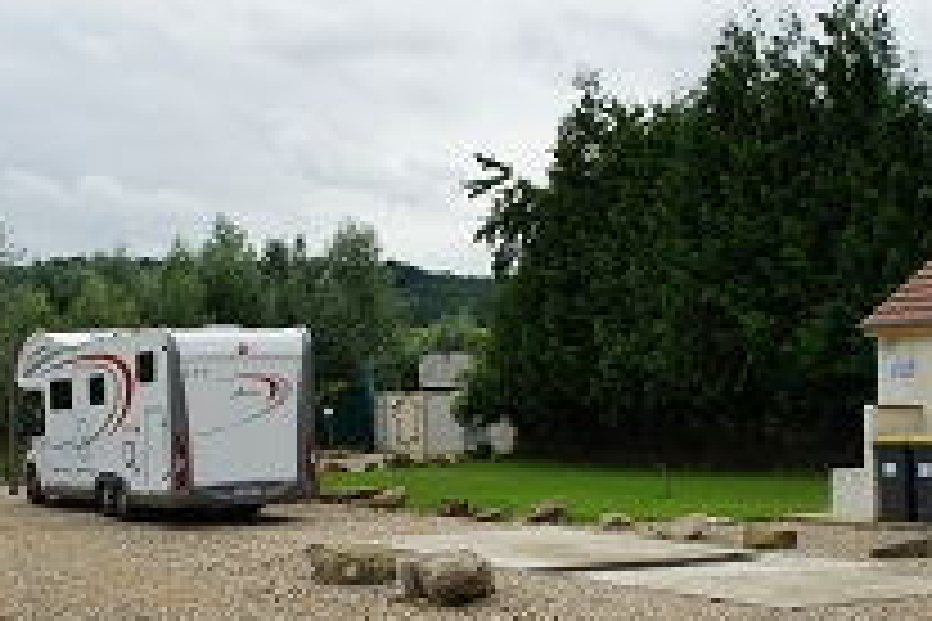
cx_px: 482
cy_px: 414
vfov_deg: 23.3
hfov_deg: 34.5
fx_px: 1501
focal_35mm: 58
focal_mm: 20
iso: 200
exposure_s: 1/250
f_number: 11
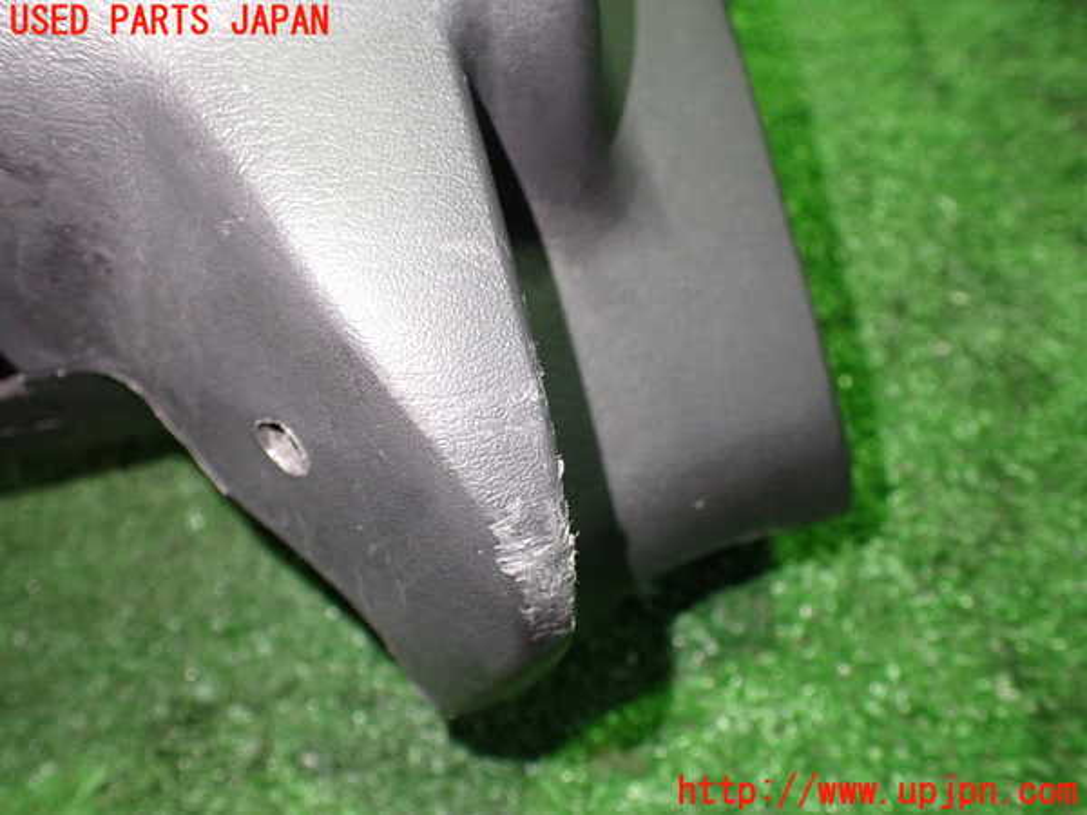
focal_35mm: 30
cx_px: 544
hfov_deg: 60.0
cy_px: 408
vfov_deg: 46.8
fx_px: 942
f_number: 2.3
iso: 800
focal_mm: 5.4
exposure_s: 1/40
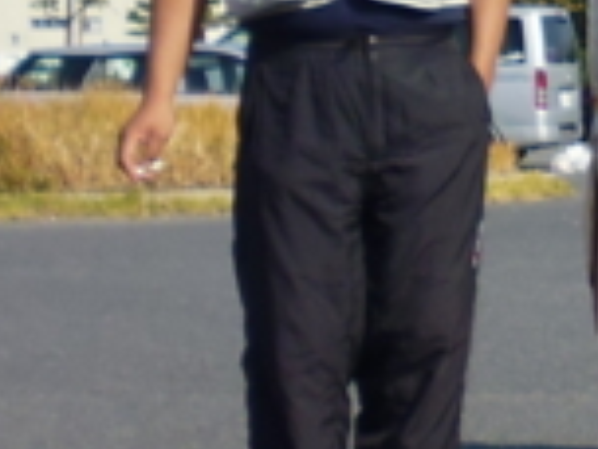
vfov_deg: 11.6
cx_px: 1153
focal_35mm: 126
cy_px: -16
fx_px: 2177
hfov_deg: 13.6
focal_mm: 4.3
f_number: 9
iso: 100
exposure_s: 1/125
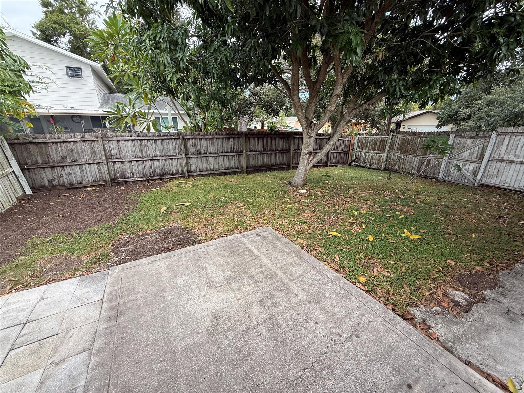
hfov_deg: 102.1
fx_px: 212
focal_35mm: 14
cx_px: 262
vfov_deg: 85.7
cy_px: 196
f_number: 2.2
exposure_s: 1/161
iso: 50
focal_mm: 2.22
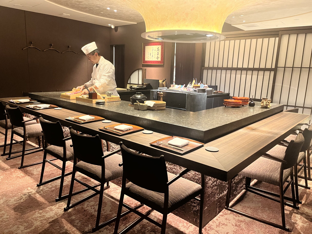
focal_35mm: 26
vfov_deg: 53.1
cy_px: 117
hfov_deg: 67.3
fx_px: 234
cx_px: 156
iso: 500
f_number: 1.6
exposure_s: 1/30
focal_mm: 5.1
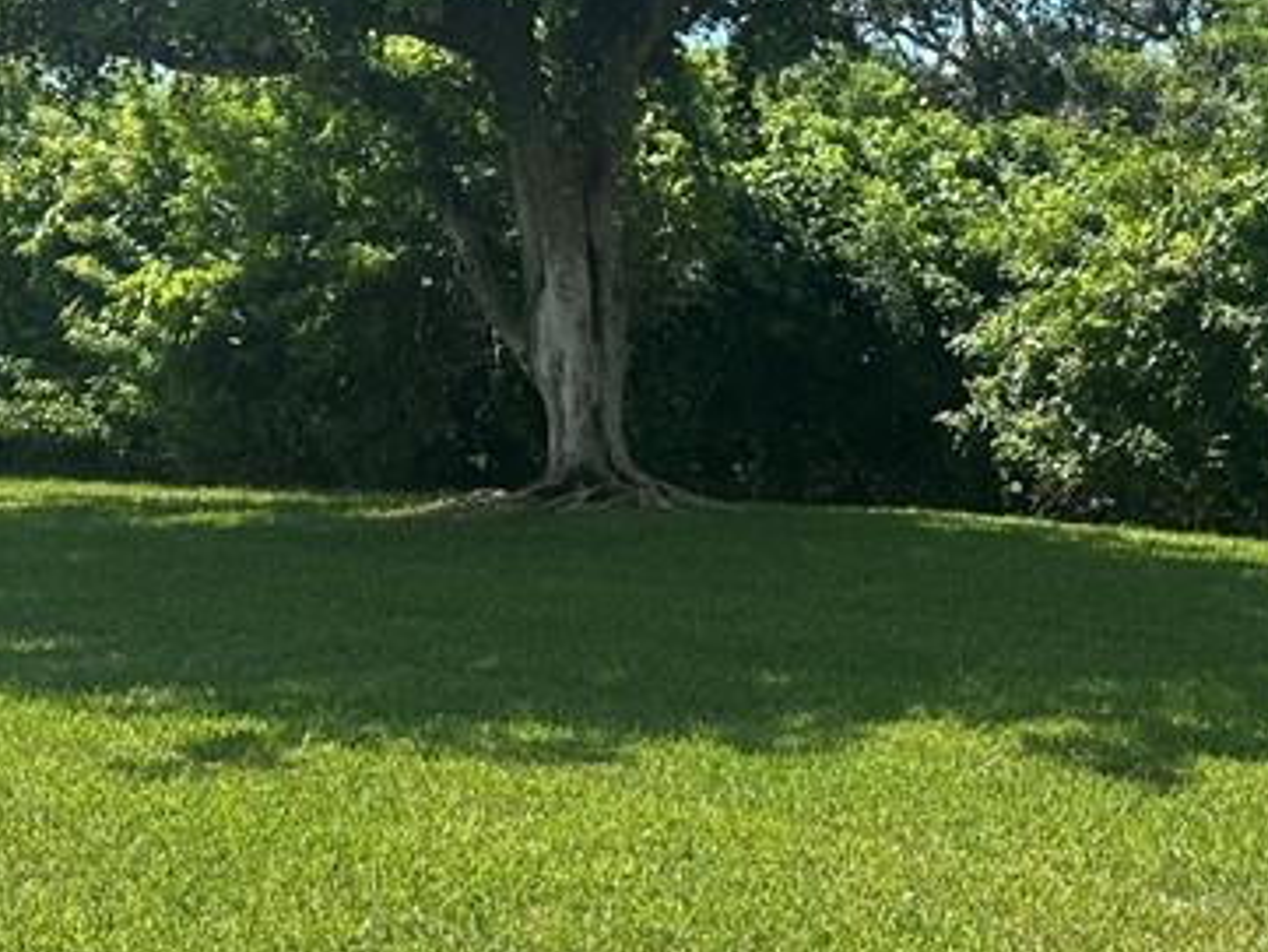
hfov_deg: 27.5
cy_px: 485
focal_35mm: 68
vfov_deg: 21.6
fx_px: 2492
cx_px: 1145
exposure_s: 1/2732
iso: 80
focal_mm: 6.86
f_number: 1.78
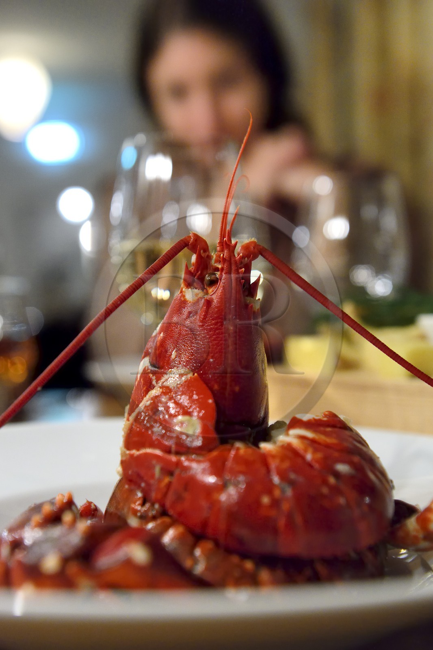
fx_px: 866
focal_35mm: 48
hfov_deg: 28.1
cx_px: 216
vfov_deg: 41.1
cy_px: 325
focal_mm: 48
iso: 3200
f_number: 3.5
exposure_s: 1/20
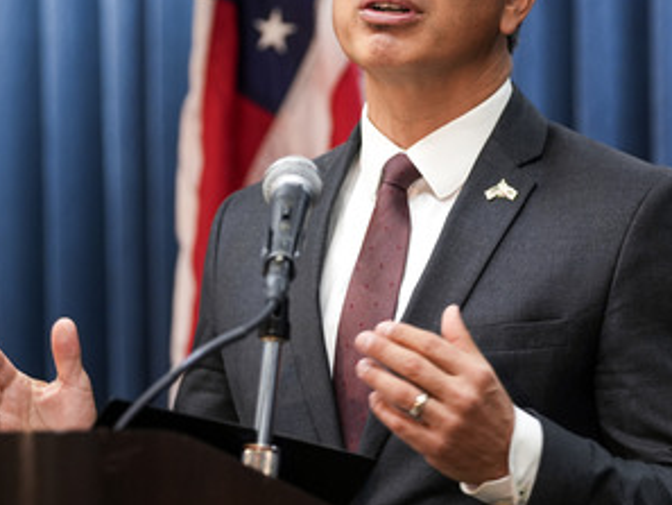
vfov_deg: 5.0
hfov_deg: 6.7
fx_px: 5749
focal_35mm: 296
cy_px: 187
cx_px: 363
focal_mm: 160
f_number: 2.8
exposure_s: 1/160
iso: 1000
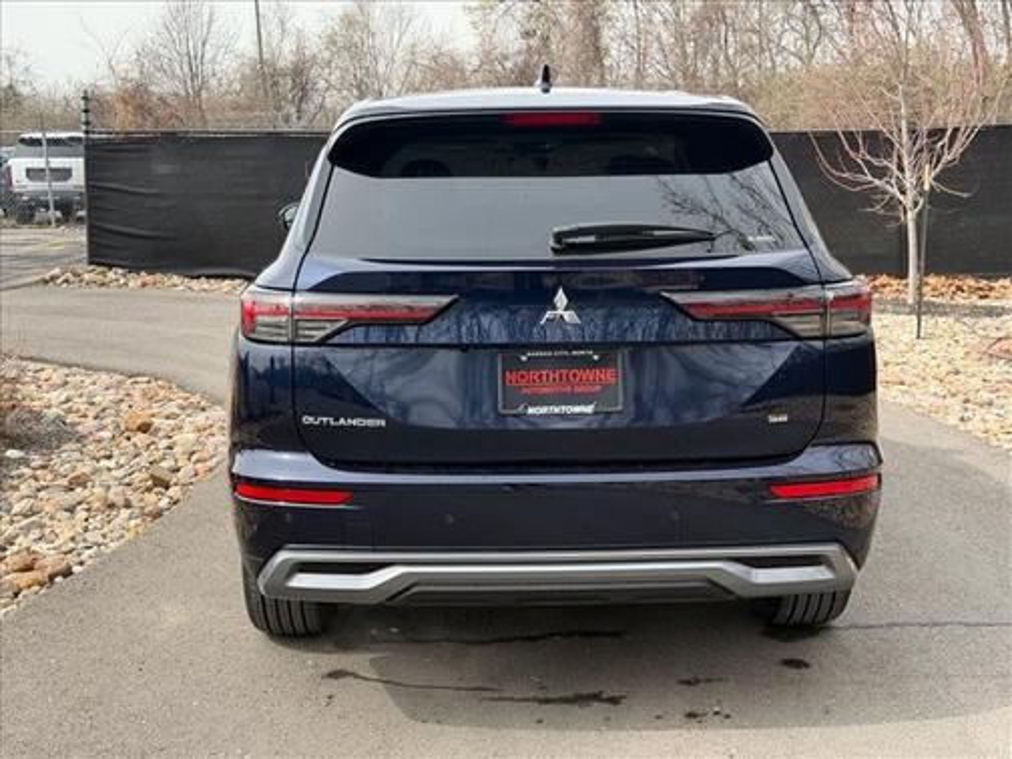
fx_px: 1403
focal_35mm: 48
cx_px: 506
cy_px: 380
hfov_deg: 39.7
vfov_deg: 30.3
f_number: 1.78
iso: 80
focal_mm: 6.76
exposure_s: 1/1715
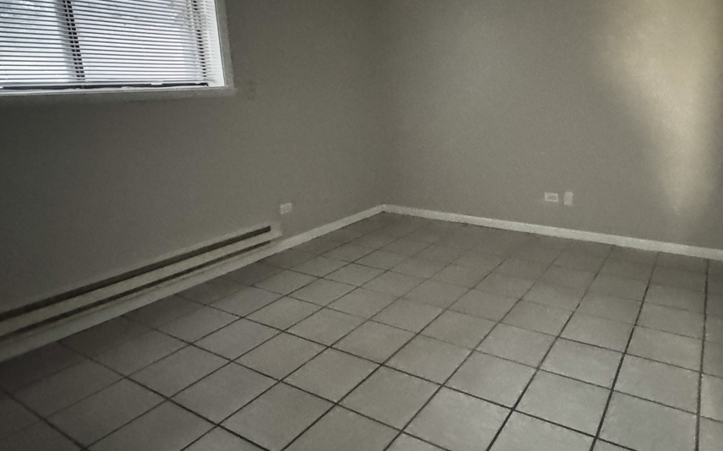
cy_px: 204
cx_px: 429
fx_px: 493
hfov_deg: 71.9
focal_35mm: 25
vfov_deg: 49.2
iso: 2500
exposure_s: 1/30
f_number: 2.2
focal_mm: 2.22
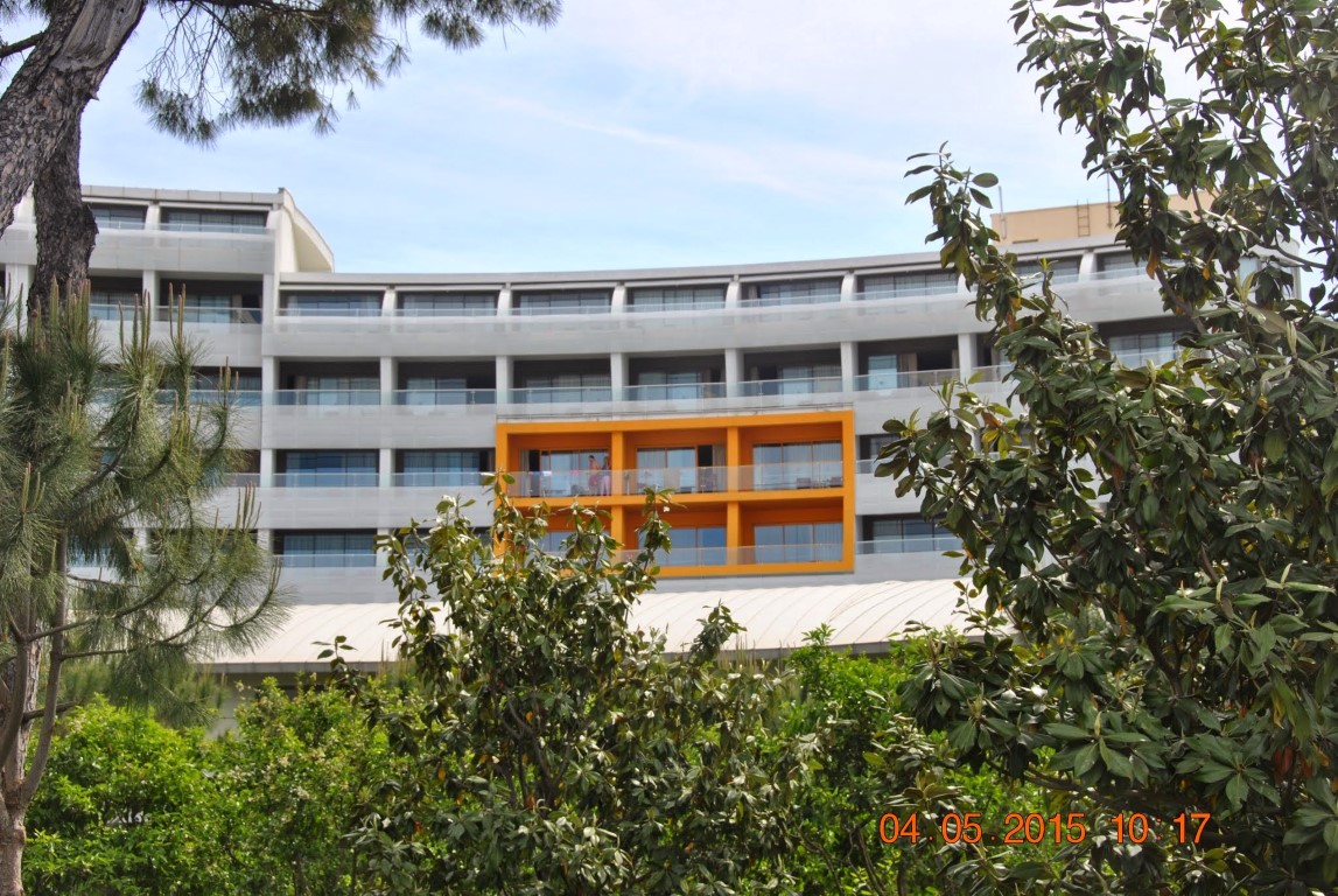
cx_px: 669
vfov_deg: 23.8
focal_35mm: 57
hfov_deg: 35.0
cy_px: 448
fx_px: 2121
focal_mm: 38
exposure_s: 1/250
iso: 100
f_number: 8
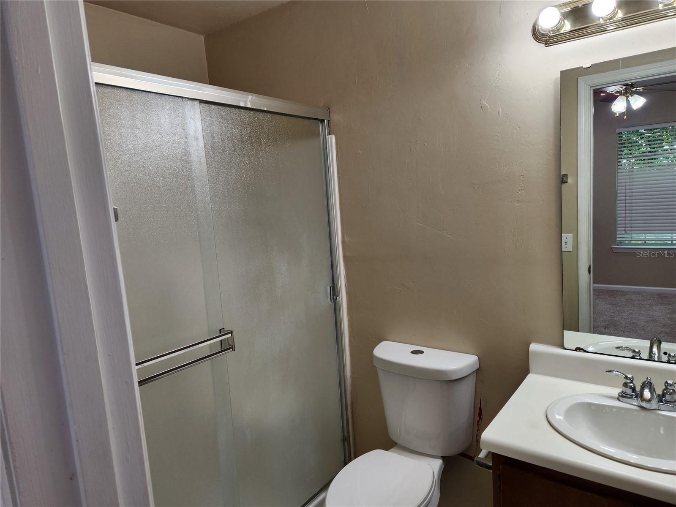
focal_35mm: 23
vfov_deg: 58.9
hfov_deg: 73.9
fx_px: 449
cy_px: 254
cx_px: 338
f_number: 1.8
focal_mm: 5.4
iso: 64
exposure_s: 1/120
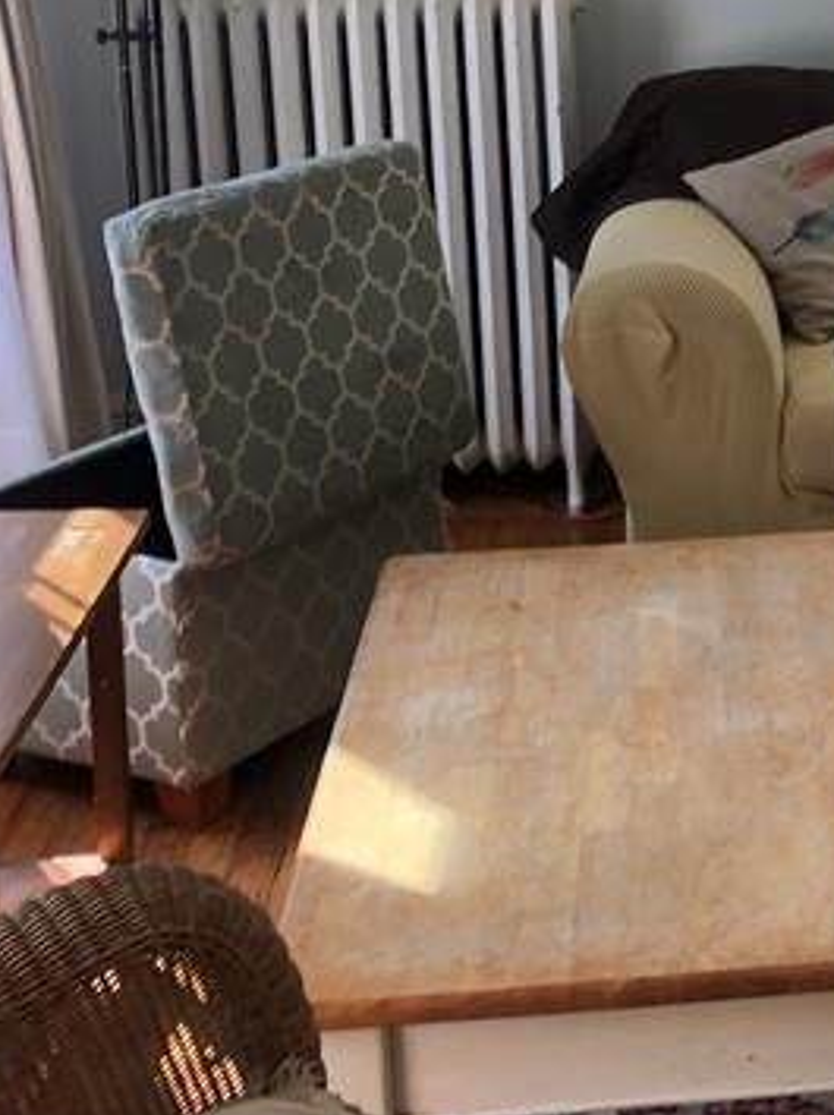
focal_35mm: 81
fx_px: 2605
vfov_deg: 23.9
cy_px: 293
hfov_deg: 17.0
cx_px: 1130
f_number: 1.8
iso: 50
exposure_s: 1/120
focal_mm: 3.99
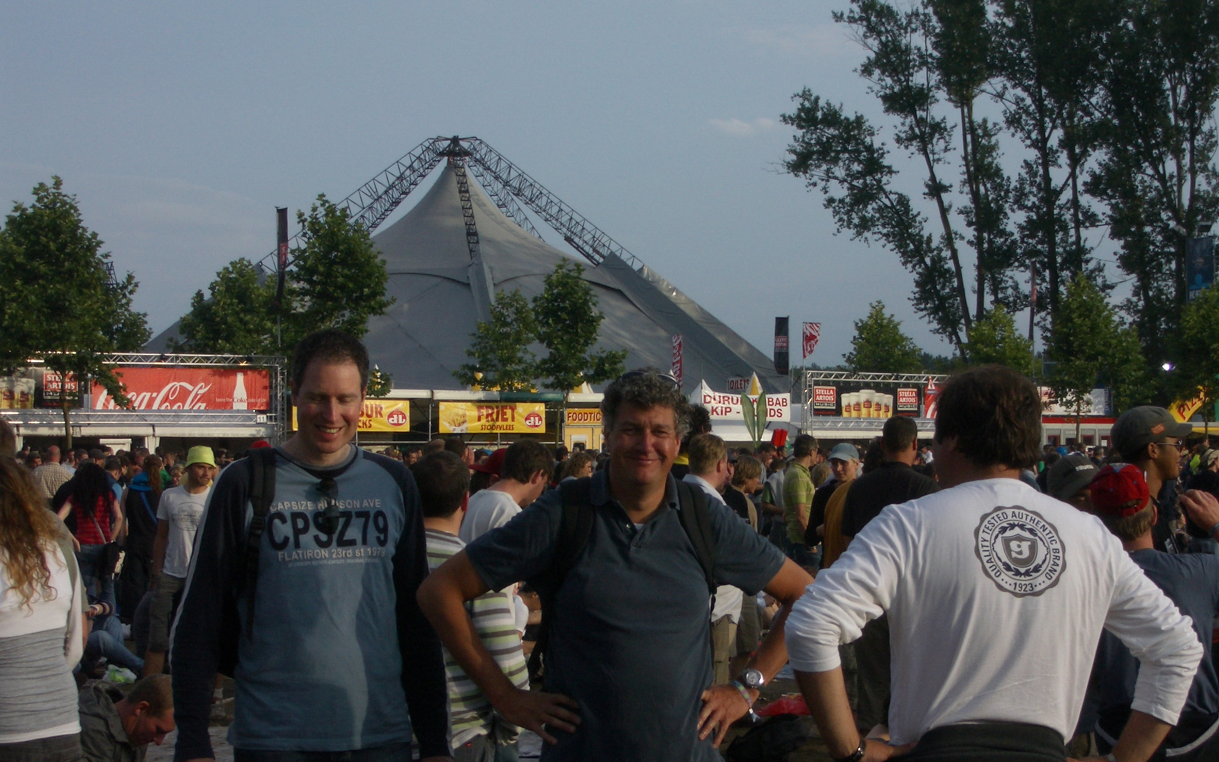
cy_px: 429
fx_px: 2625
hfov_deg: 26.1
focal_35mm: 79
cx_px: 611
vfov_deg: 16.5
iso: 50
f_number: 6.2
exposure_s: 1/320
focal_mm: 12.2
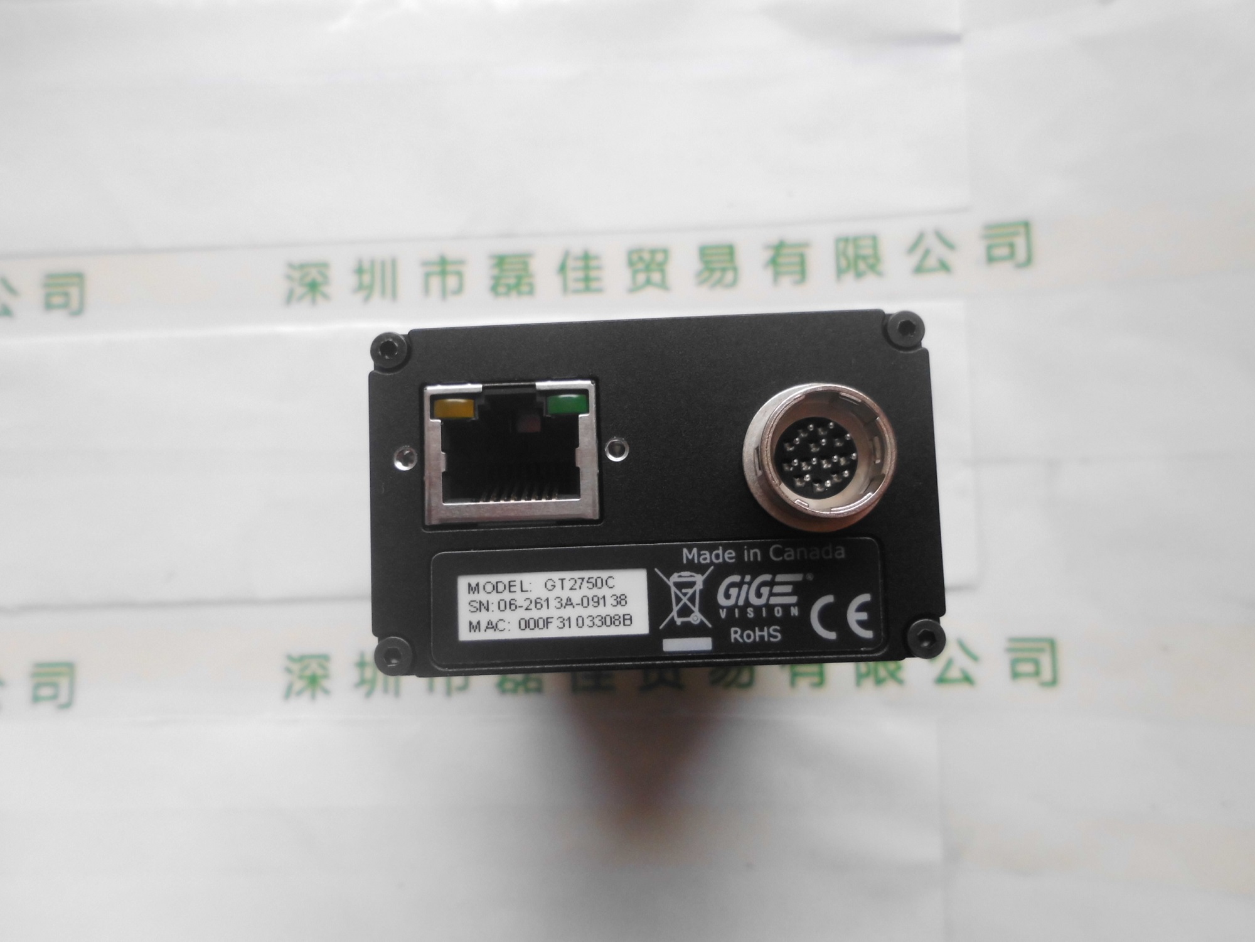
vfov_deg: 53.1
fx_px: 943
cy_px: 471
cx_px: 628
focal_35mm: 26
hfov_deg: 67.3
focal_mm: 4.6
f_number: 3.2
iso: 200
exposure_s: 1/60
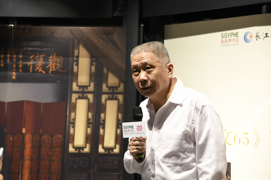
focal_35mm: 122
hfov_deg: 16.8
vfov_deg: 11.2
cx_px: 136
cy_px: 90
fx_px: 918
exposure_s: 1/50
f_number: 5.6
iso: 1000
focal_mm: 122
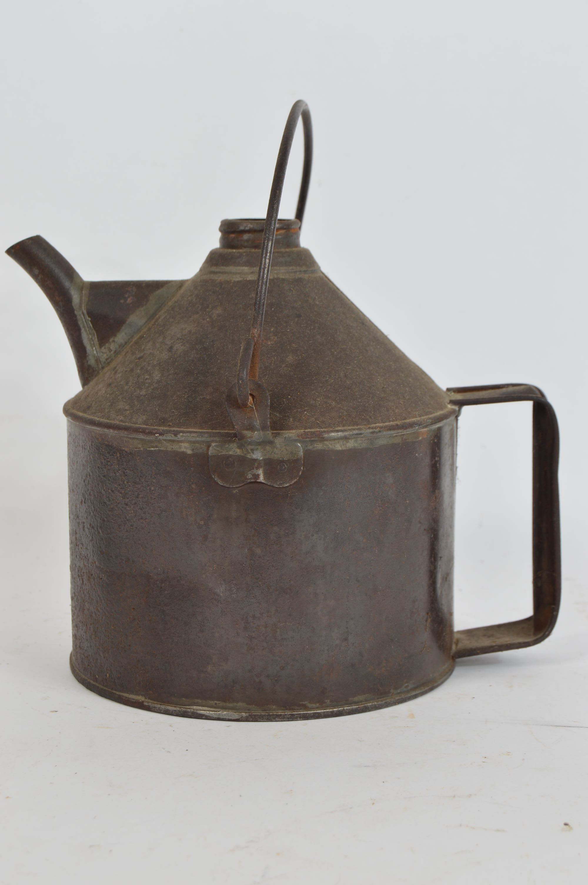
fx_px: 1657
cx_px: 294
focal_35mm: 68
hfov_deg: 20.1
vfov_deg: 29.9
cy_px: 442
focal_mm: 45
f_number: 9
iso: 100
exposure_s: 1/80
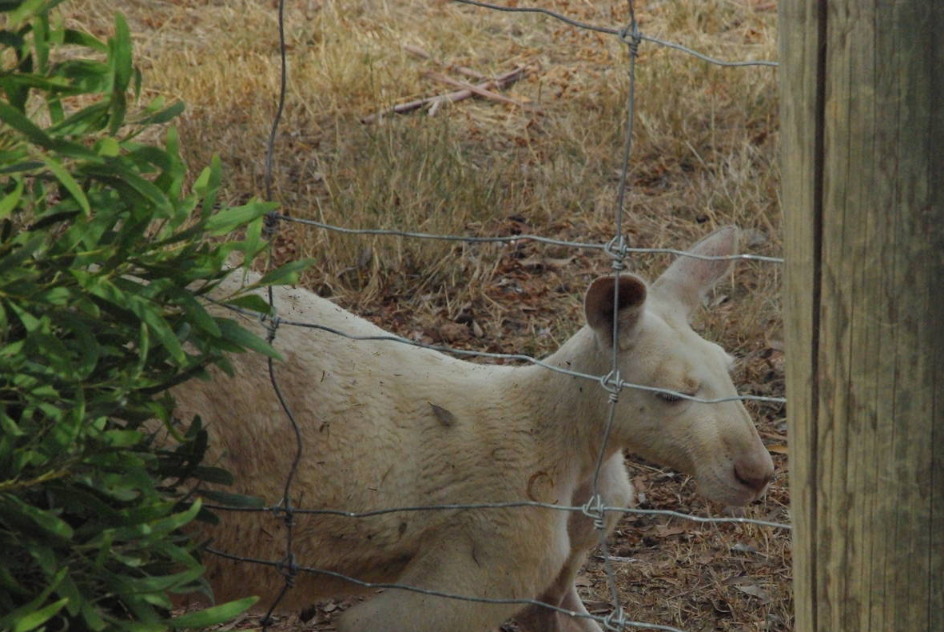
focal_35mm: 229
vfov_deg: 6.0
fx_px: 6011
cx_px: 615
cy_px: 422
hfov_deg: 9.0
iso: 1600
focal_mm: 113
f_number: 11
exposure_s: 1/1000
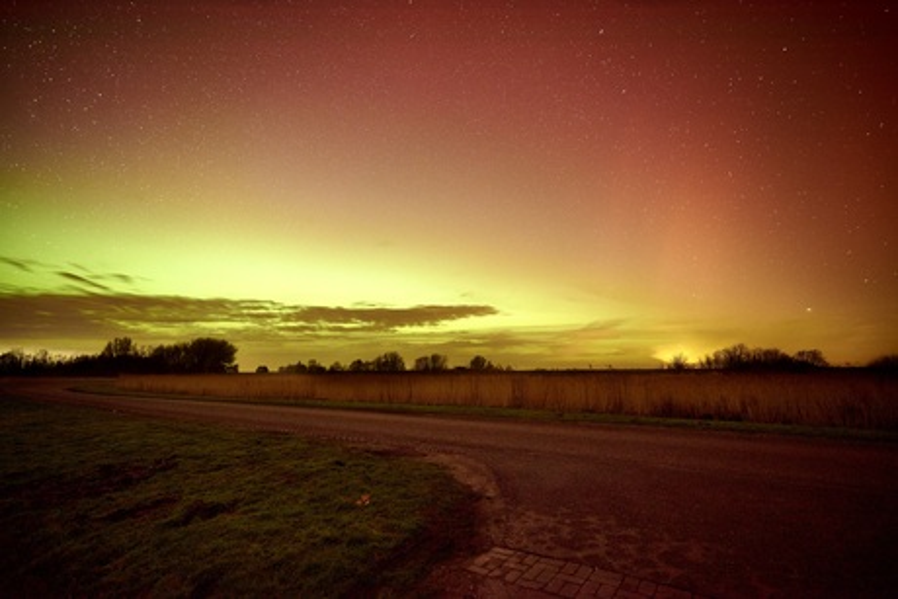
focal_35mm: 17
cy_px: 300
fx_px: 424
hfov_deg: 93.3
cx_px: 449
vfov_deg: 70.5
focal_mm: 17
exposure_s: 30
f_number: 2.8
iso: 125
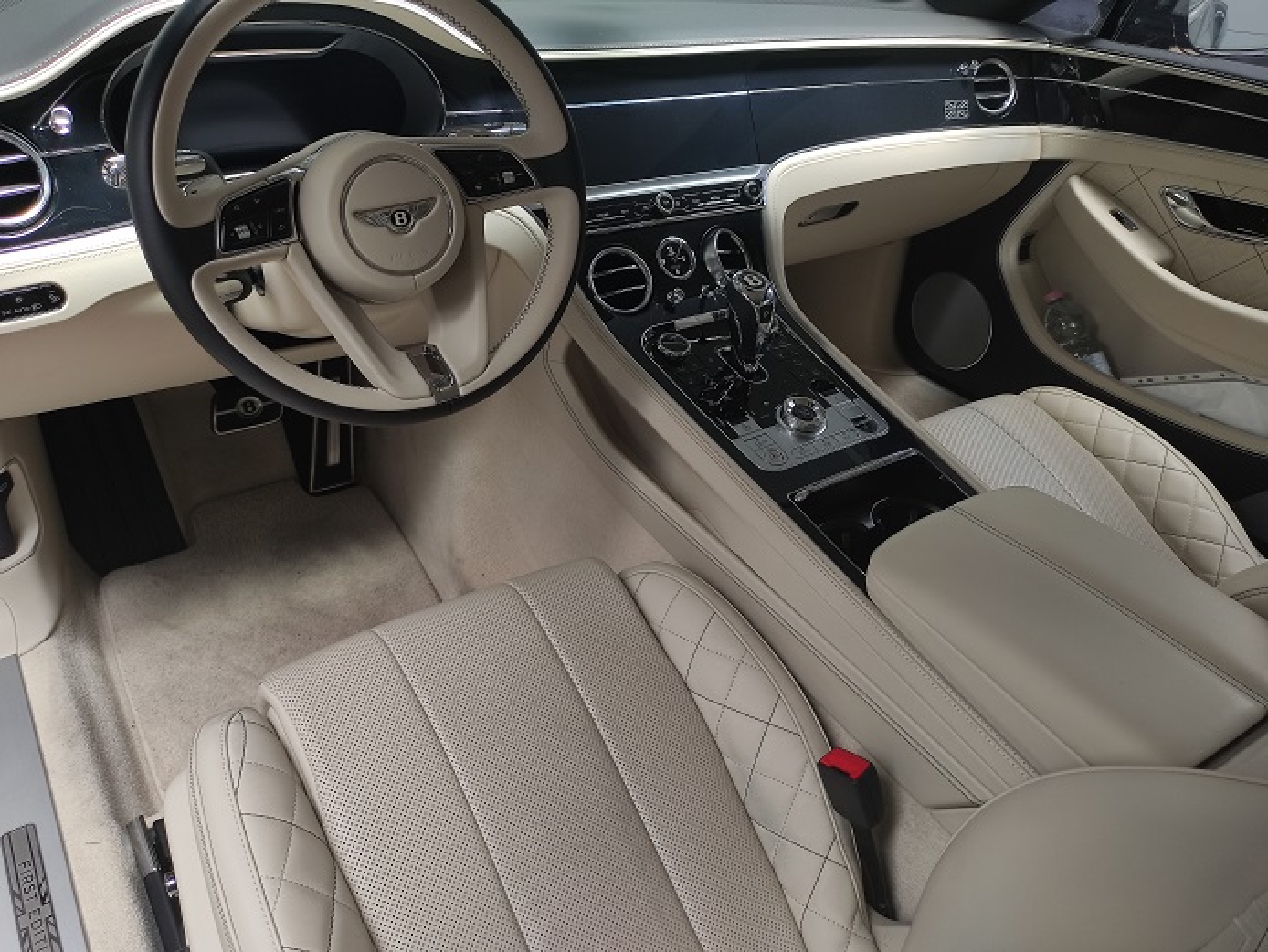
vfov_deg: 54.9
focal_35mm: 25
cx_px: 634
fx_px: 916
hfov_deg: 69.4
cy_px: 476
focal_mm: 5.43
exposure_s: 1/33
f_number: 1.89
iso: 242
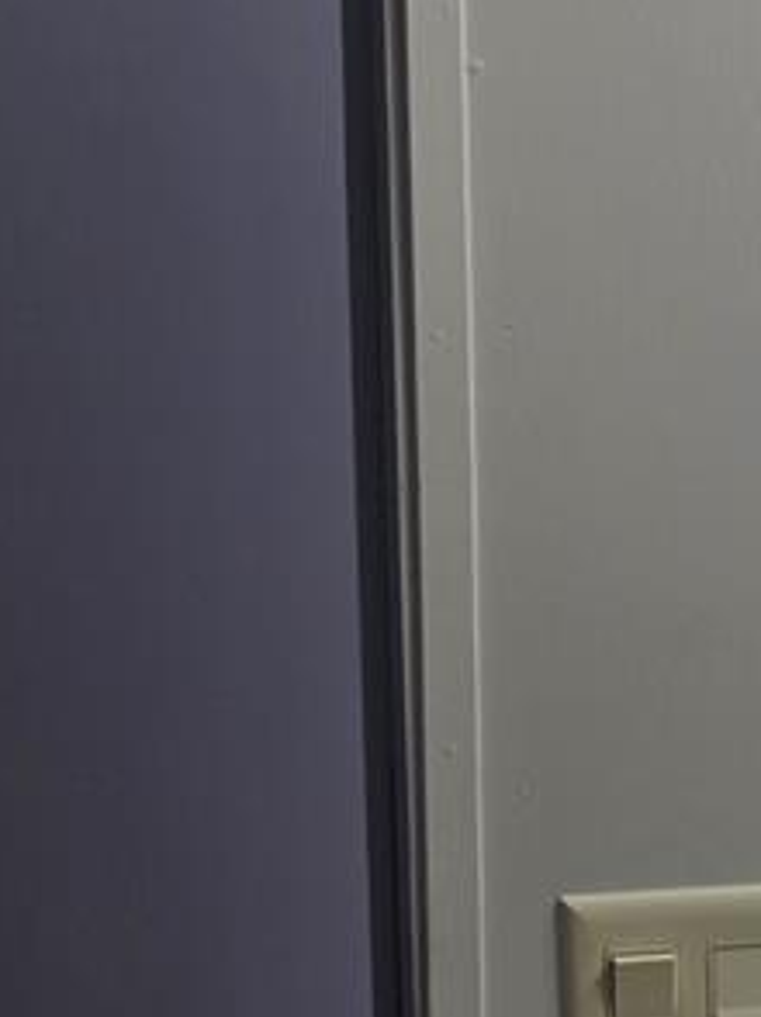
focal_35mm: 94
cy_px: 879
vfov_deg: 20.5
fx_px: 2759
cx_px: 1460
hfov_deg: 13.7
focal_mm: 6.3
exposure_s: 1/120
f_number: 1.7
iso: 50
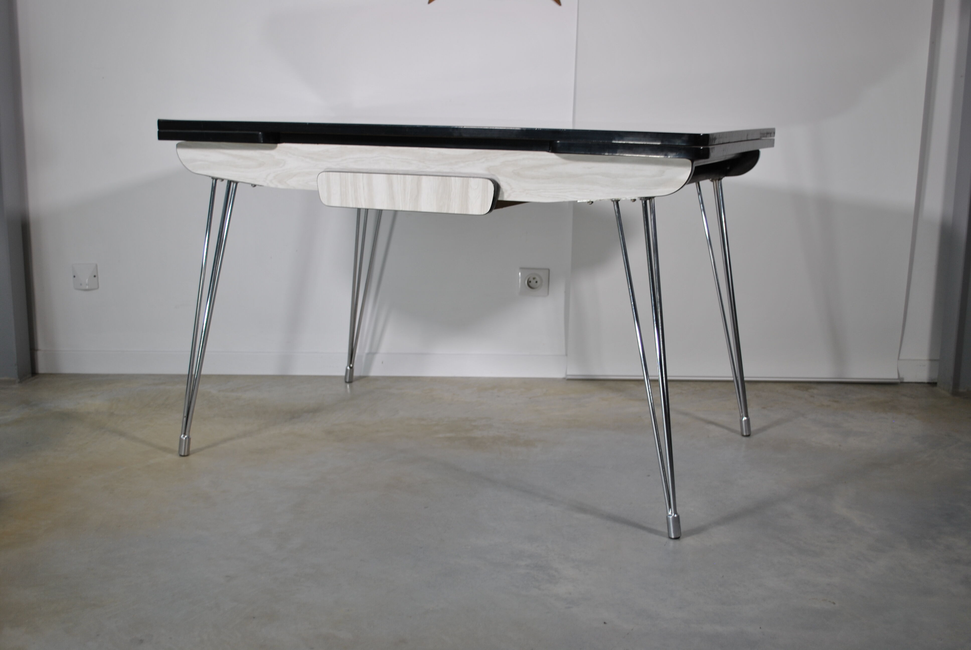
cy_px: 325
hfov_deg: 49.5
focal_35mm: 39
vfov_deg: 34.3
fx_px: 1053
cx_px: 486
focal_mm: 26
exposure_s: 1/20
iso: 100
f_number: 4.2
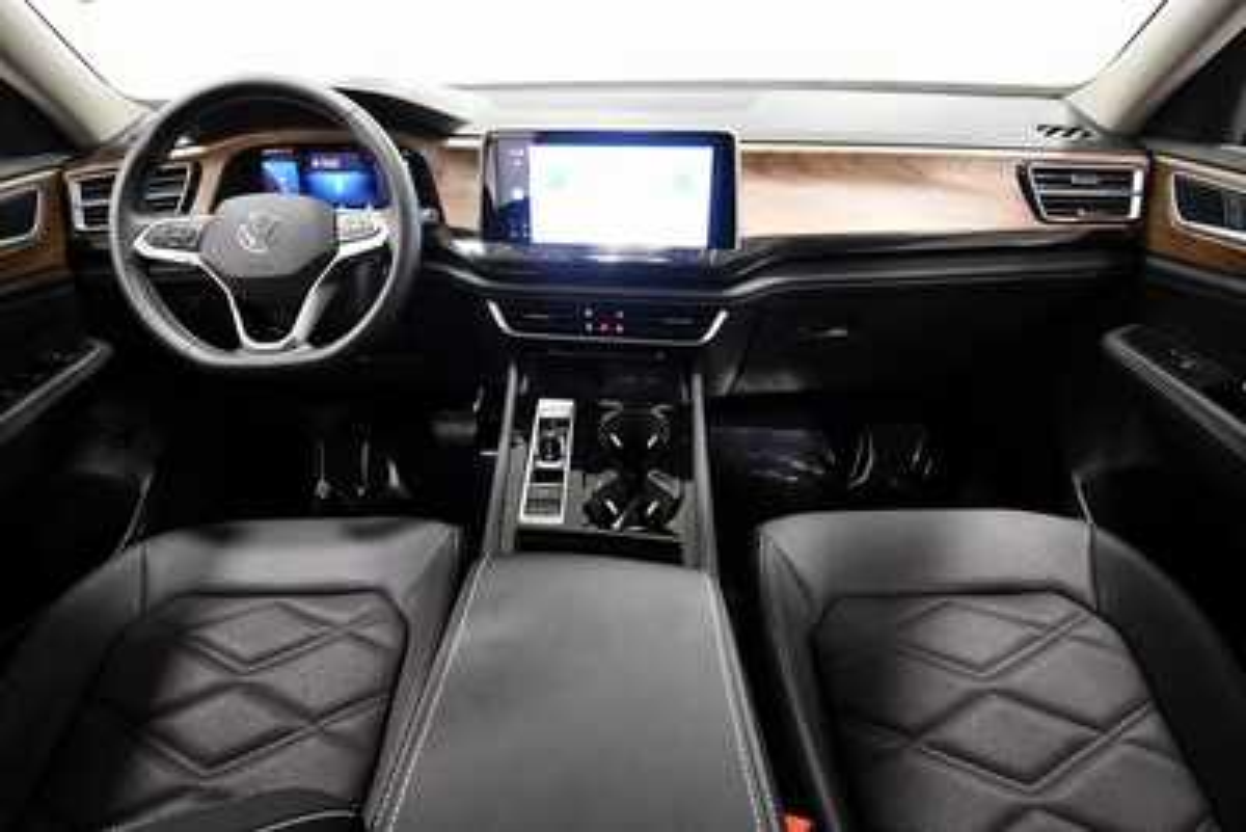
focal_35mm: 18
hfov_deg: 90.0
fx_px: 623
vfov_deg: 67.4
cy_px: 416
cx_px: 623
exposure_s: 1/60
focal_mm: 12
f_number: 4.8
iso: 3200
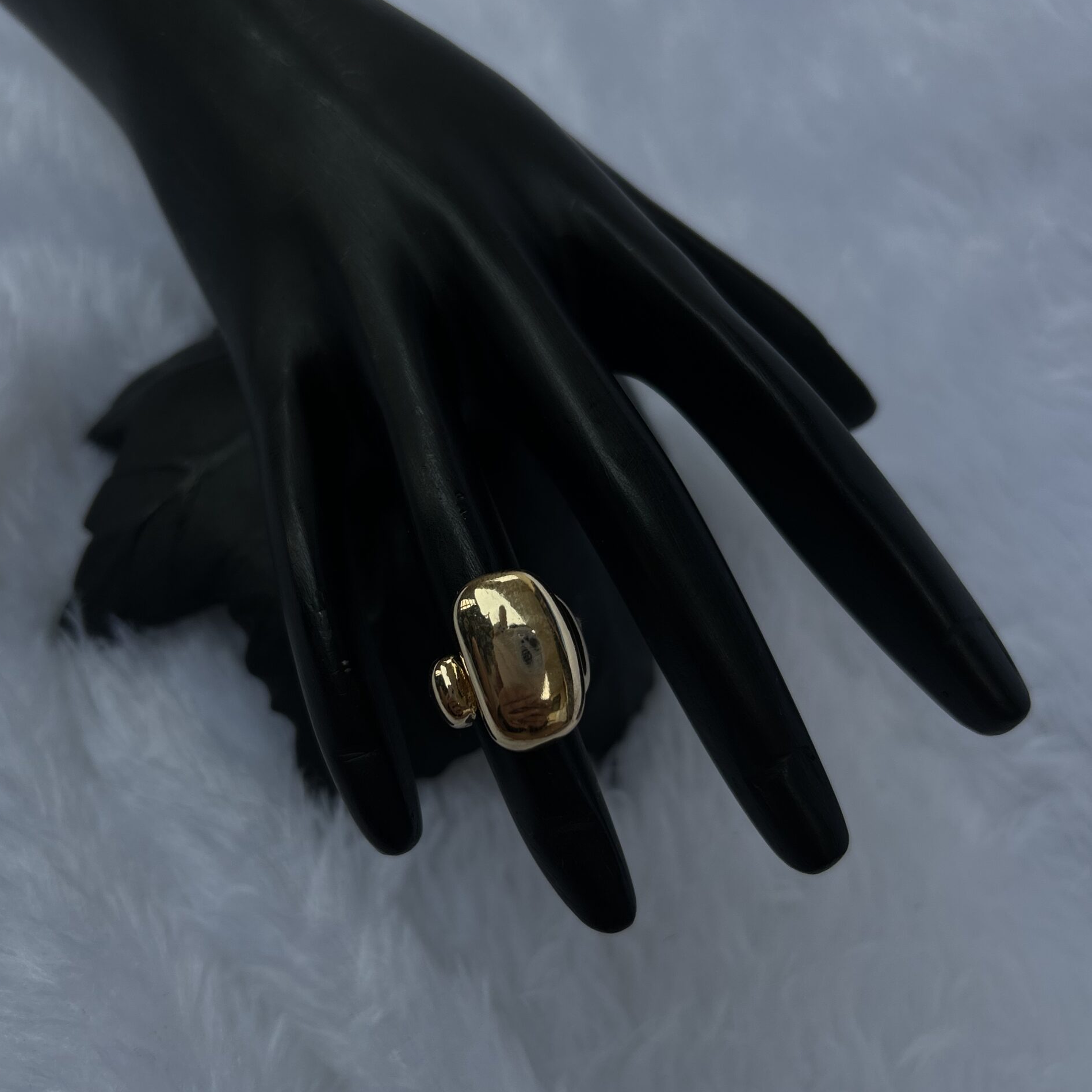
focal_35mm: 31
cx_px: 544
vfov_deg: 52.5
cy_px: 562
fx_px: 1106
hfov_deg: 52.5
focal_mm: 5.7
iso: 50
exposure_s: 1/121
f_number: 1.5
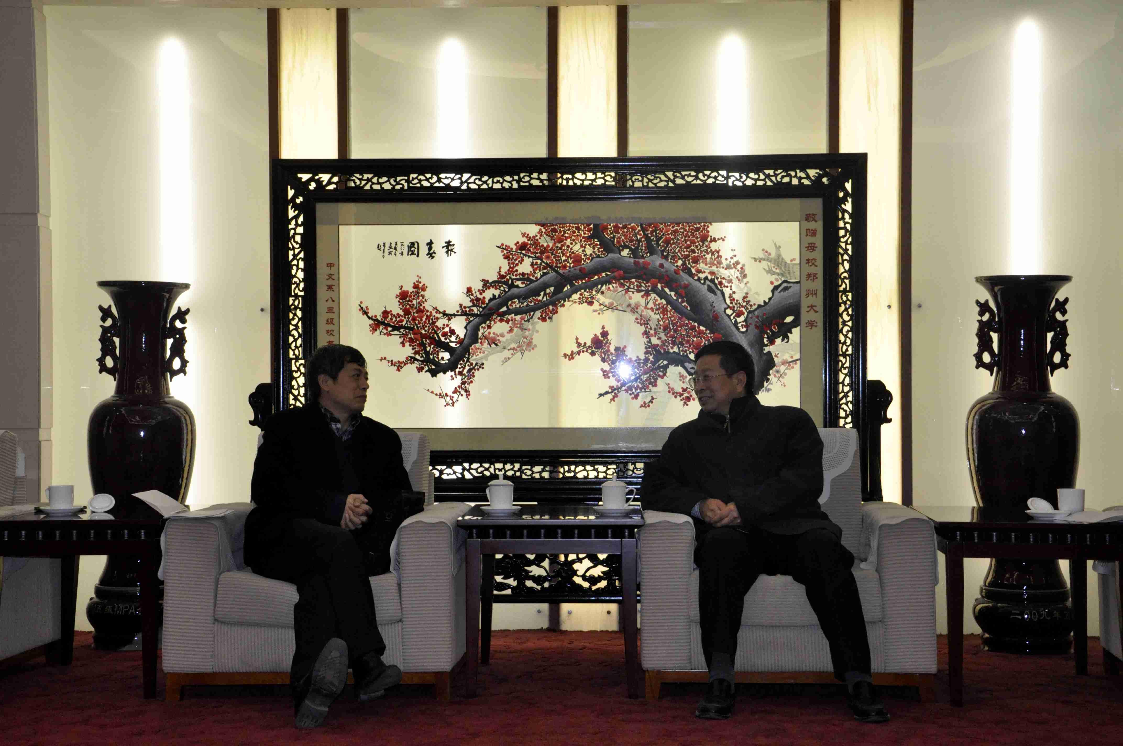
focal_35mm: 57
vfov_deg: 23.7
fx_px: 1776
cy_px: 373
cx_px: 562
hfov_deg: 35.1
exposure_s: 1/200
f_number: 7.1
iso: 1600
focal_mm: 38
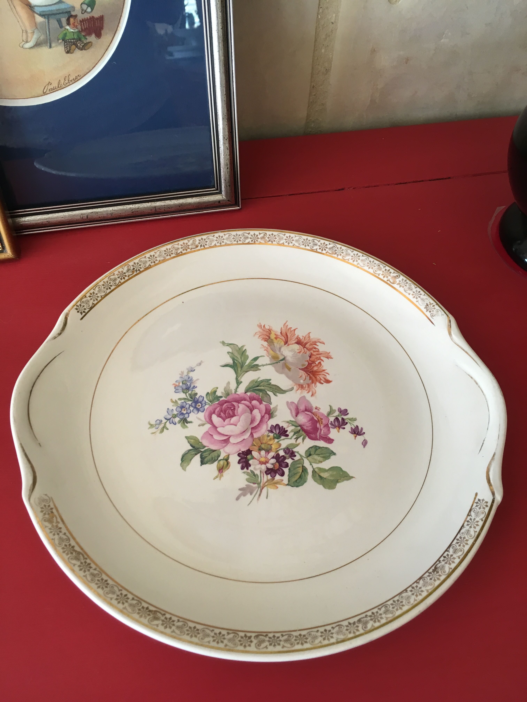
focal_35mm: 29
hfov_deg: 48.2
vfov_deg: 61.7
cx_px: 264
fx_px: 589
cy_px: 351
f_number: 2.2
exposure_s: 1/33
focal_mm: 4.15
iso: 80
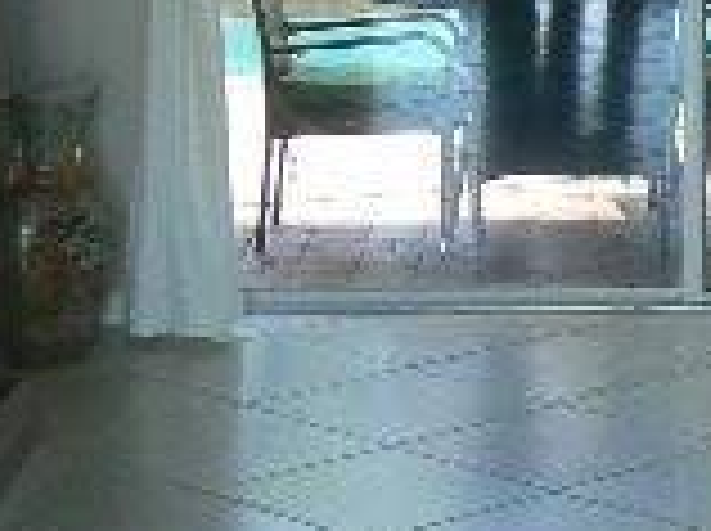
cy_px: -194
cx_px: 706
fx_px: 2994
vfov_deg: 9.9
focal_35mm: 146
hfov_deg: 13.4
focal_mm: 6
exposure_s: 1/30
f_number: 2.8
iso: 125
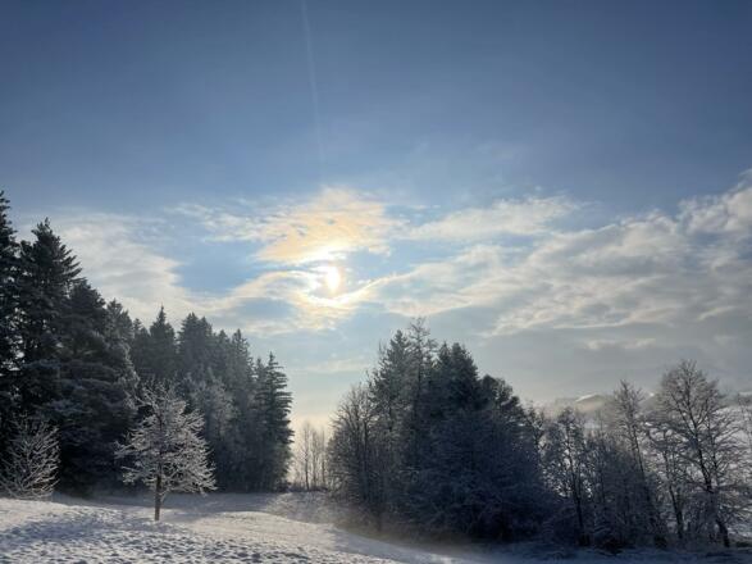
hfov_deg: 67.3
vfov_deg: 53.0
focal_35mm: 26
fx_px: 565
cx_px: 376
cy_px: 282
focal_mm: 5.1
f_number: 1.6
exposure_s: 1/25000
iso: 32
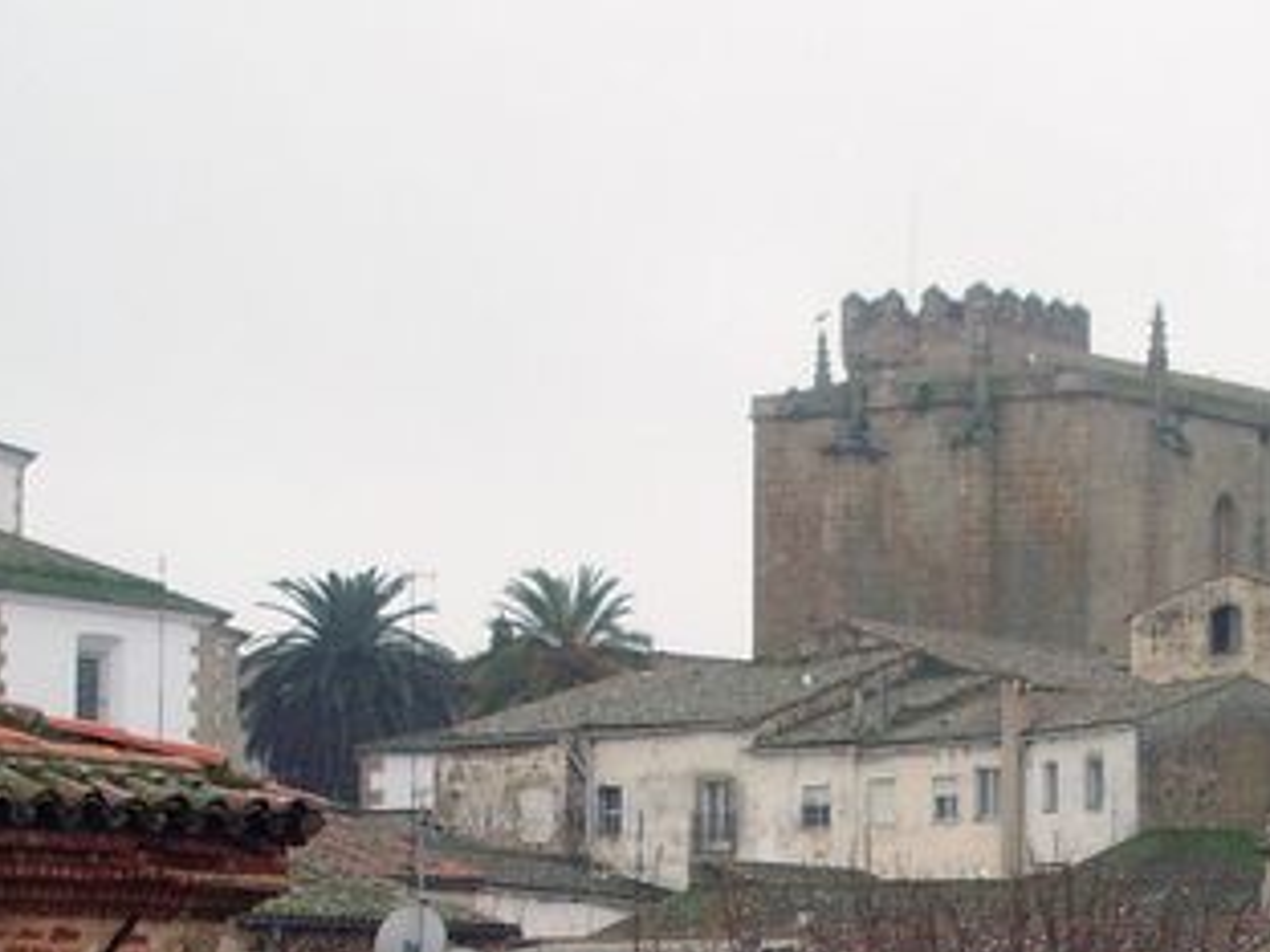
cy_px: 875
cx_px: 961
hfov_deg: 12.0
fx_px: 6017
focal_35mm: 164
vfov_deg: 9.0
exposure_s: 1/160
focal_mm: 8.2
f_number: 3.1
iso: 50
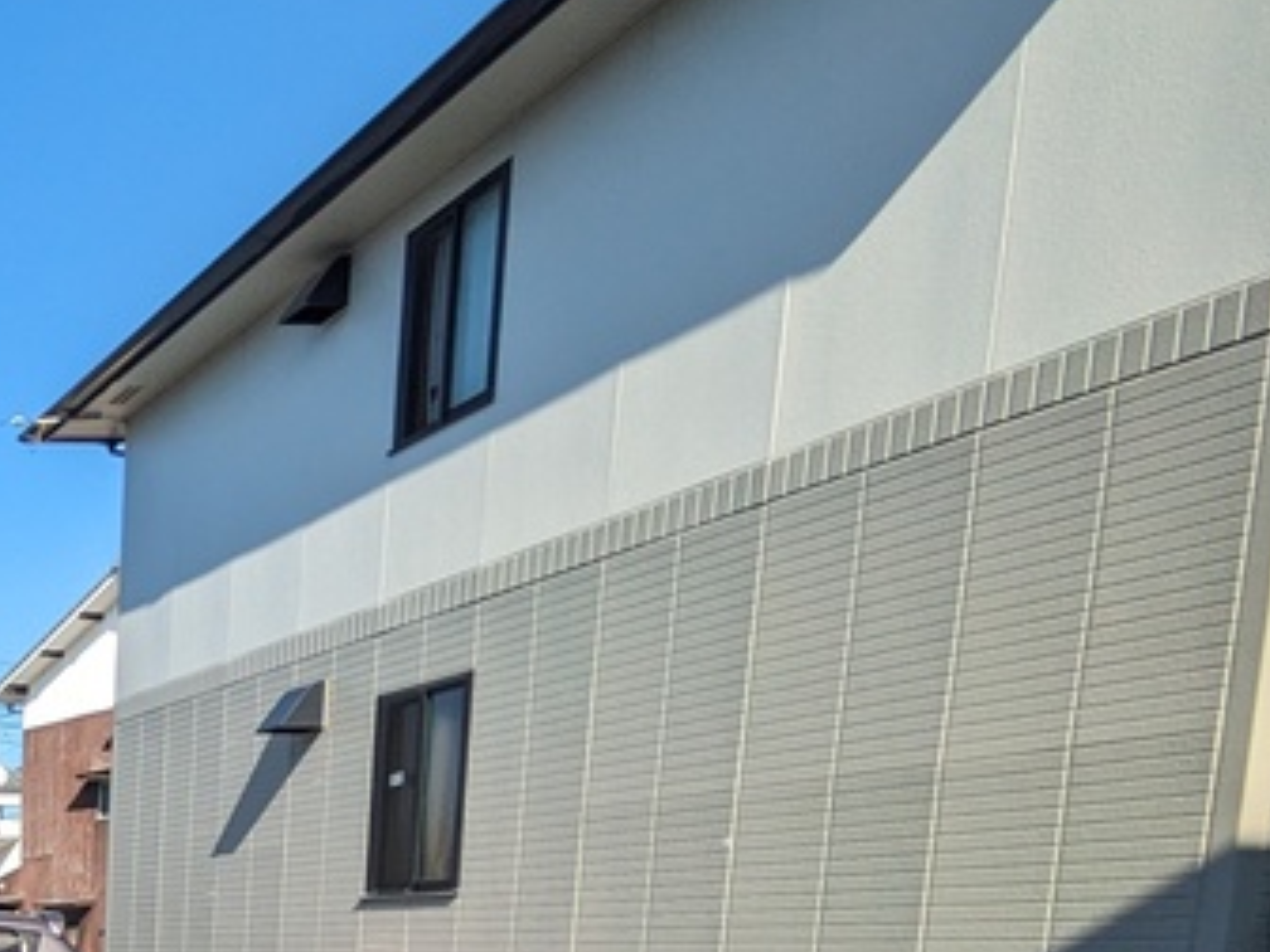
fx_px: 1468
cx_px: -501
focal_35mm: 40
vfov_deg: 30.8
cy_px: 1122
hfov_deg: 31.5
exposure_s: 1/1094
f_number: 2.2
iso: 44
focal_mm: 1.83
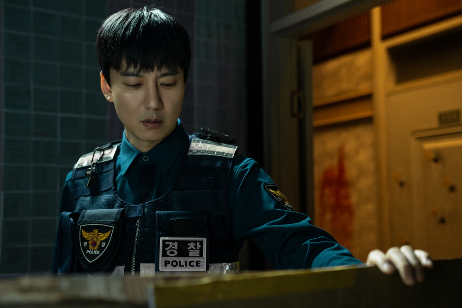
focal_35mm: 48
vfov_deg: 28.1
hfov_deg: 41.1
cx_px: 231
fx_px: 616
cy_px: 154
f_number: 2.8
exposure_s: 1/100
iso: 1600
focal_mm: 48
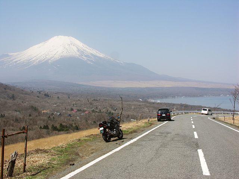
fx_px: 331
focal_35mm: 48
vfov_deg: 30.3
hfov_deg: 39.7
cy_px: 90
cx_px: 120
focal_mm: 12.5
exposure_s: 1/100
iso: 50
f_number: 11
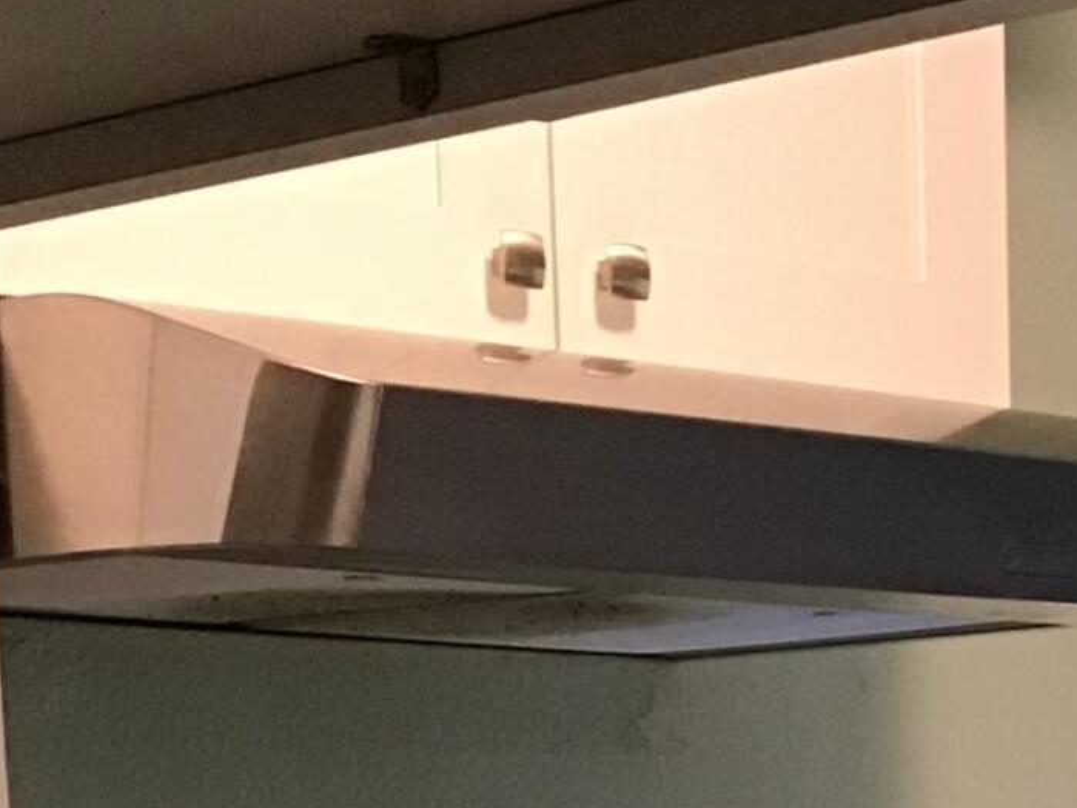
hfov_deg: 14.6
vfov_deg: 10.2
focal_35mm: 133
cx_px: 1066
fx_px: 4137
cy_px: 1645
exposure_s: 1/30
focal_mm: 3.3
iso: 125
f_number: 2.4
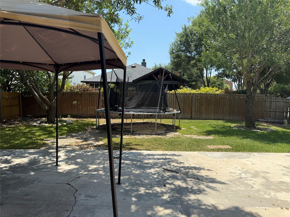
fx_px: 201
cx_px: 145
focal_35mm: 24
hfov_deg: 71.6
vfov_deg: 56.8
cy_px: 108
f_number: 1.78
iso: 80
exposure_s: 1/3425
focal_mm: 6.76
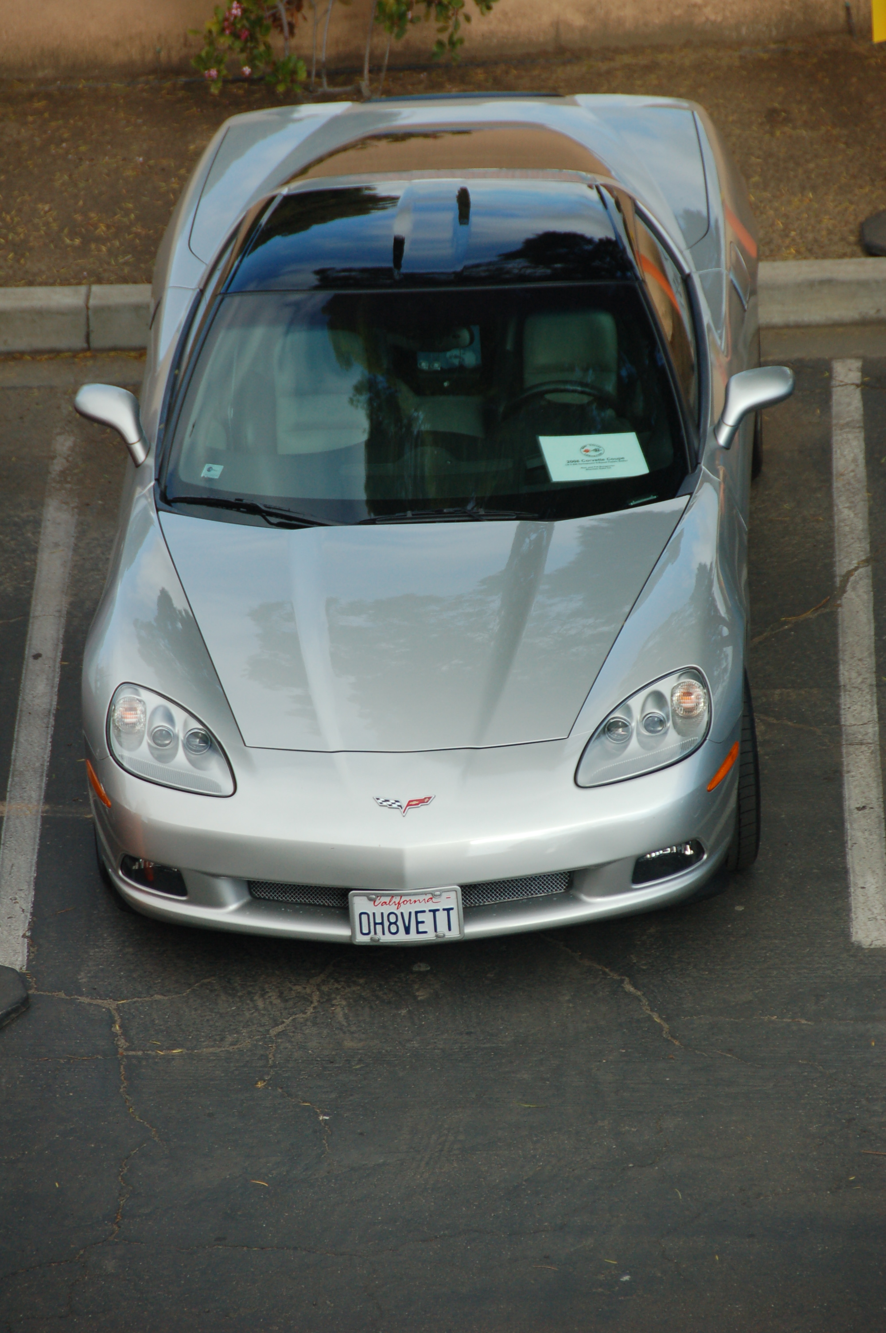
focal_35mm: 225
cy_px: 666
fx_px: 8321
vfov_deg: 9.2
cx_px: 443
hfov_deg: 6.1
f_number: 5.6
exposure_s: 1/500
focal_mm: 150
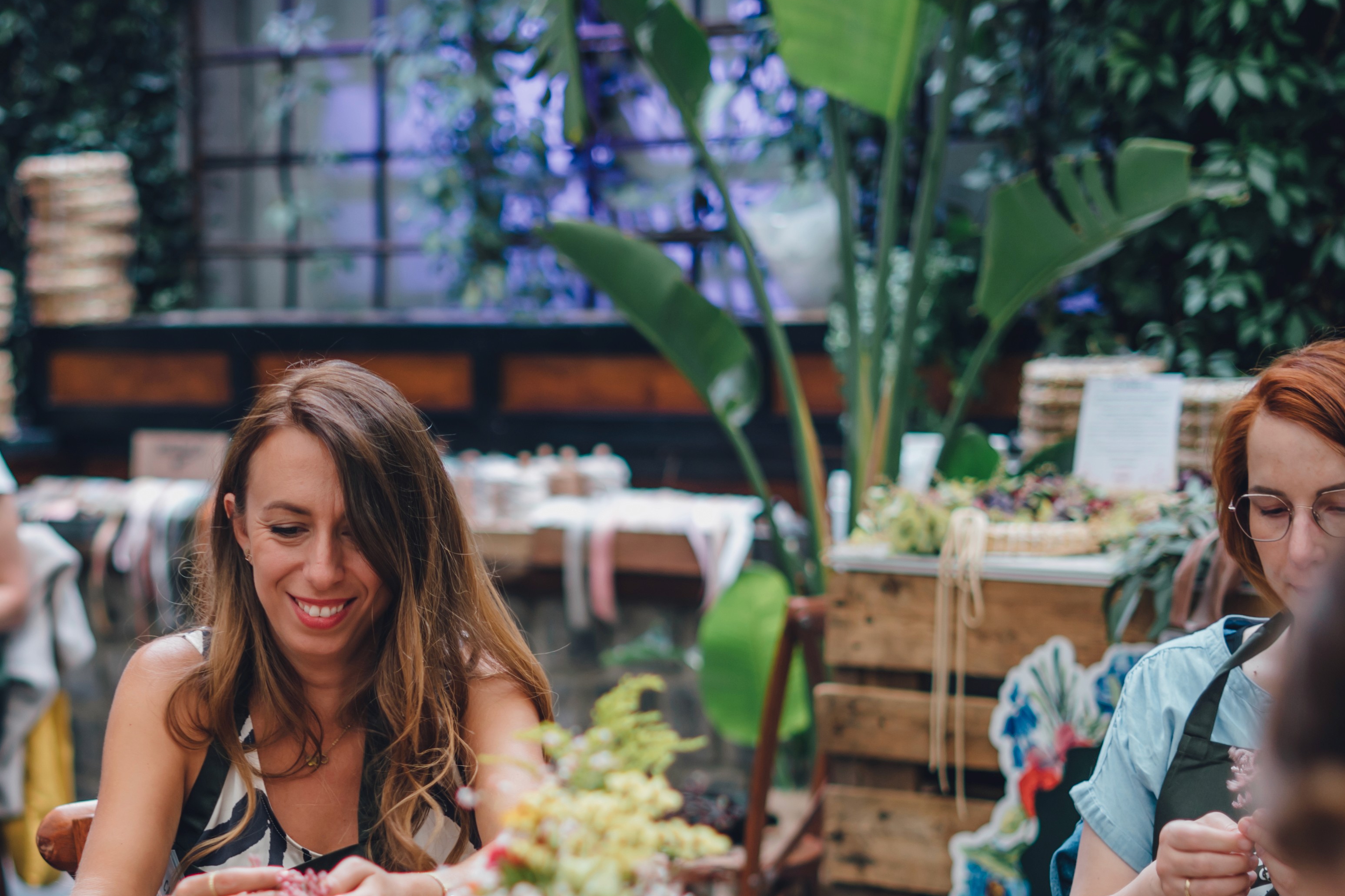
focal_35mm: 97
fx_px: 3624
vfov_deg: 14.0
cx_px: 337
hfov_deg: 20.9
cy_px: 682
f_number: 1.8
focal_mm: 50
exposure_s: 1/100
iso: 125
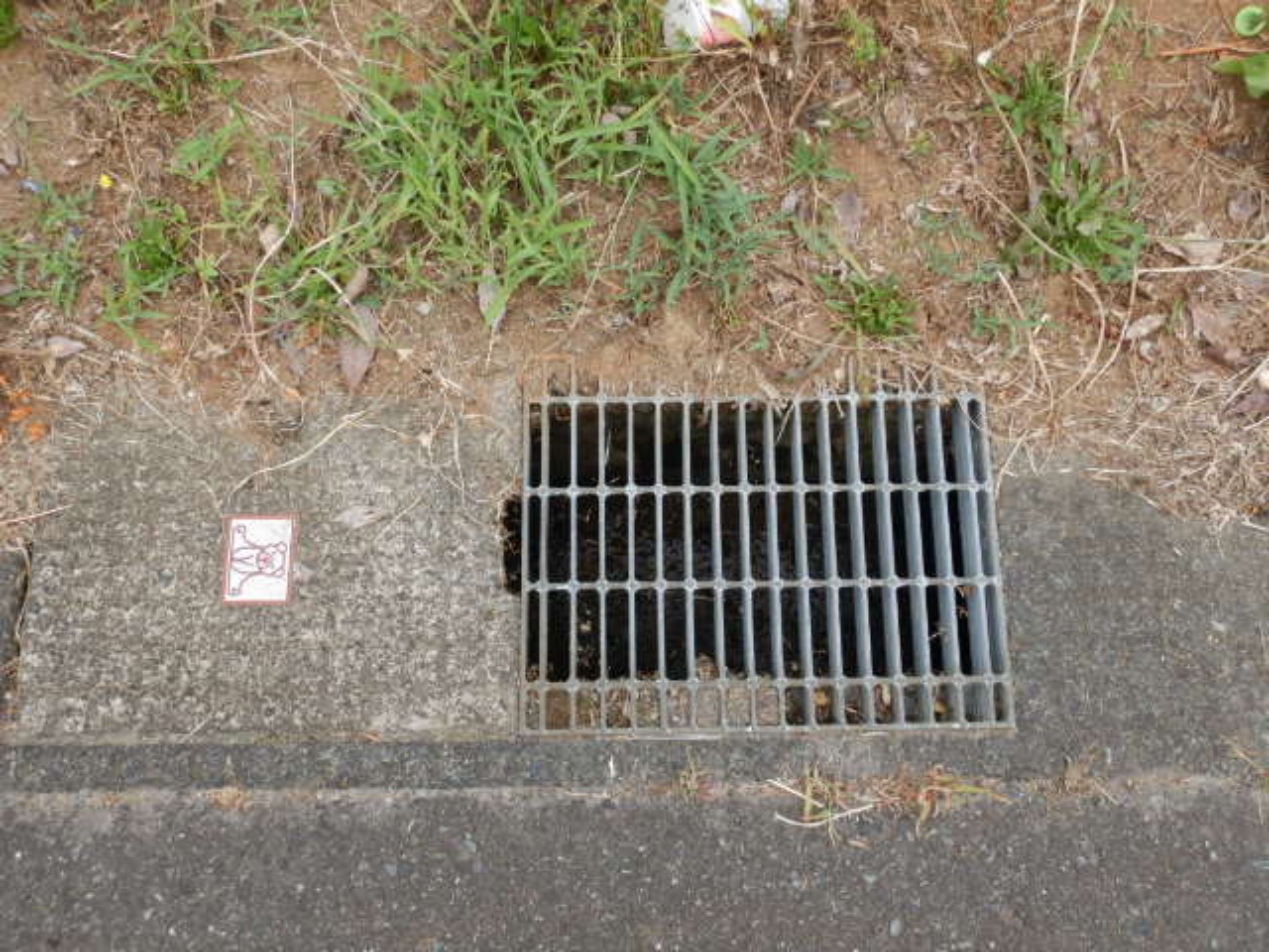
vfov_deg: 45.4
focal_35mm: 31
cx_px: 634
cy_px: 476
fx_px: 1136
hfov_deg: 58.4
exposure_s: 1/1250
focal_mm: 5.6
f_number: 4.2
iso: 400
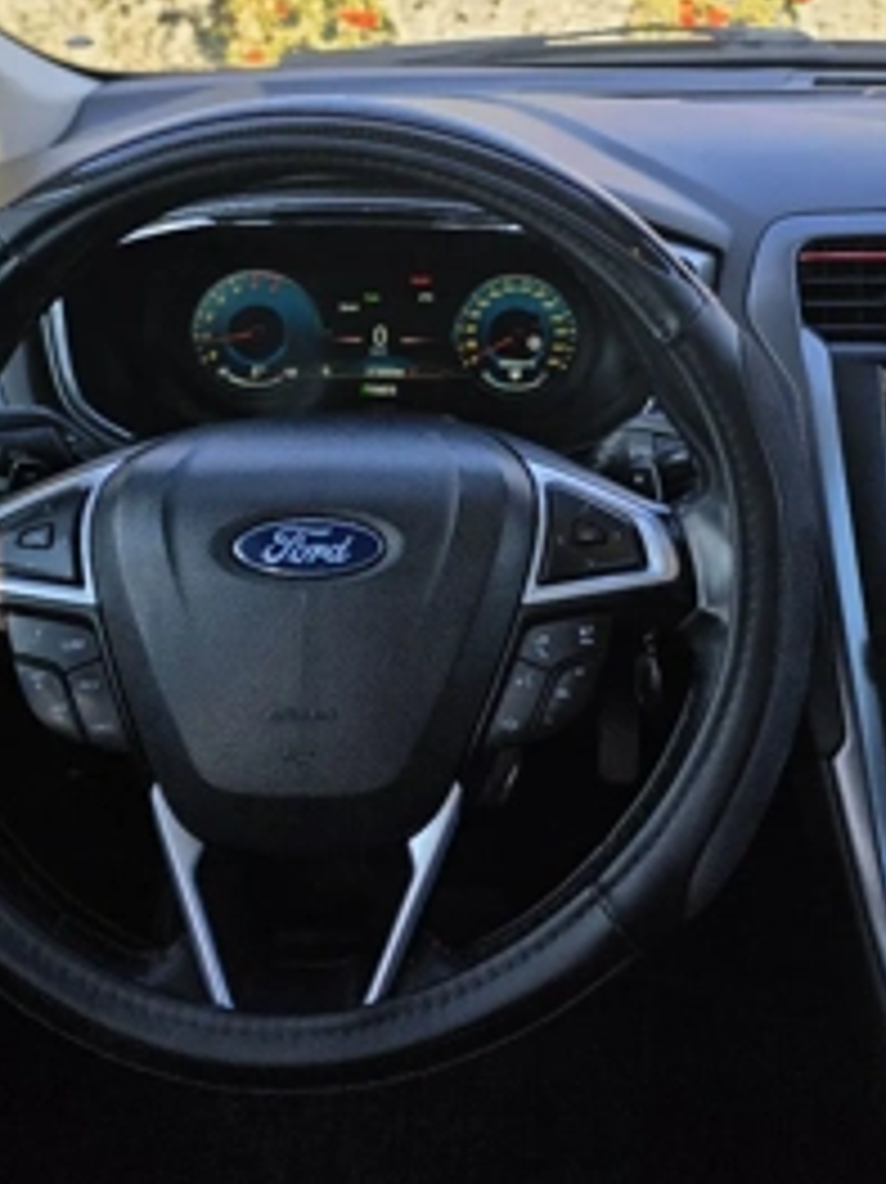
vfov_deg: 50.4
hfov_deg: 40.5
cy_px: 288
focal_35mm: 35
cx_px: 531
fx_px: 1195
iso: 40
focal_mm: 6.3
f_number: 1.7
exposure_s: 1/370
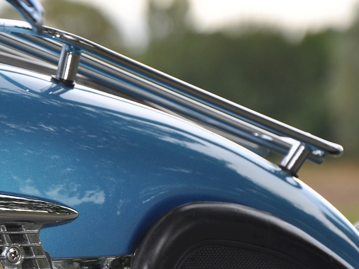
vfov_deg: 5.0
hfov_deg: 6.7
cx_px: -34
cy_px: 212
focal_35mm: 294
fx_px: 3050
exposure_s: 1/200
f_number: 5.6
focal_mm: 85
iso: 200
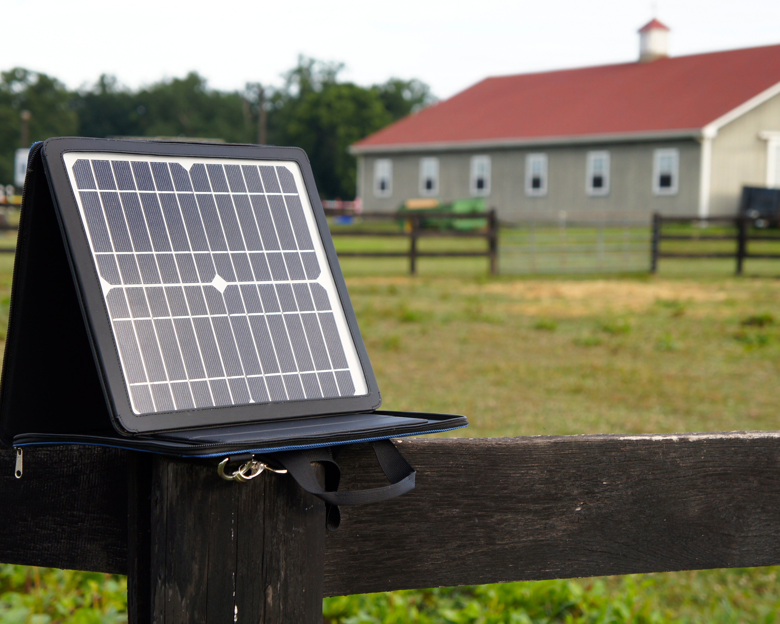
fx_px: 1893
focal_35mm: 82
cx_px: 361
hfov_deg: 23.3
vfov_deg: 18.7
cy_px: 312
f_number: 5
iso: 200
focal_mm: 48
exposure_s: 1/200
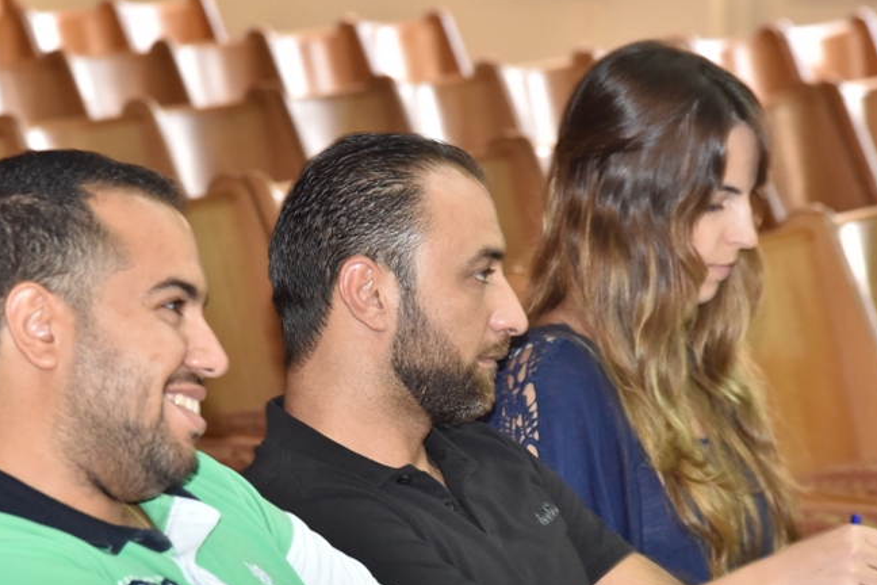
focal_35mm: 166
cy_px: 403
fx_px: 4044
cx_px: 378
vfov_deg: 8.3
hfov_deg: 12.4
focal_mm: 105
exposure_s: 1/100
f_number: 6.3
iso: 2500
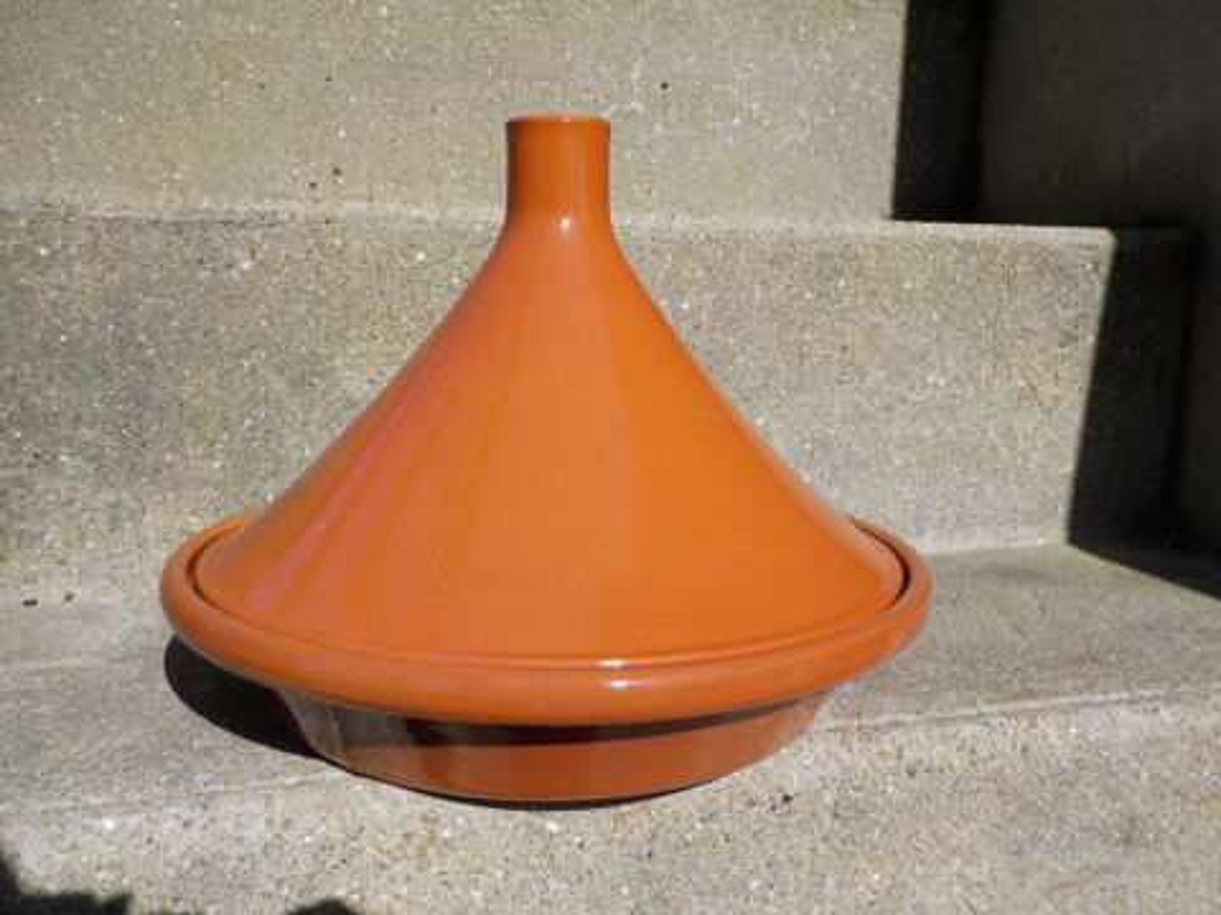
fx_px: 1058
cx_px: 610
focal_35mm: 30
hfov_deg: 60.0
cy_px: 458
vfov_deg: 46.8
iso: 125
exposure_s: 1/1250
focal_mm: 4.1
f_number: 3.3
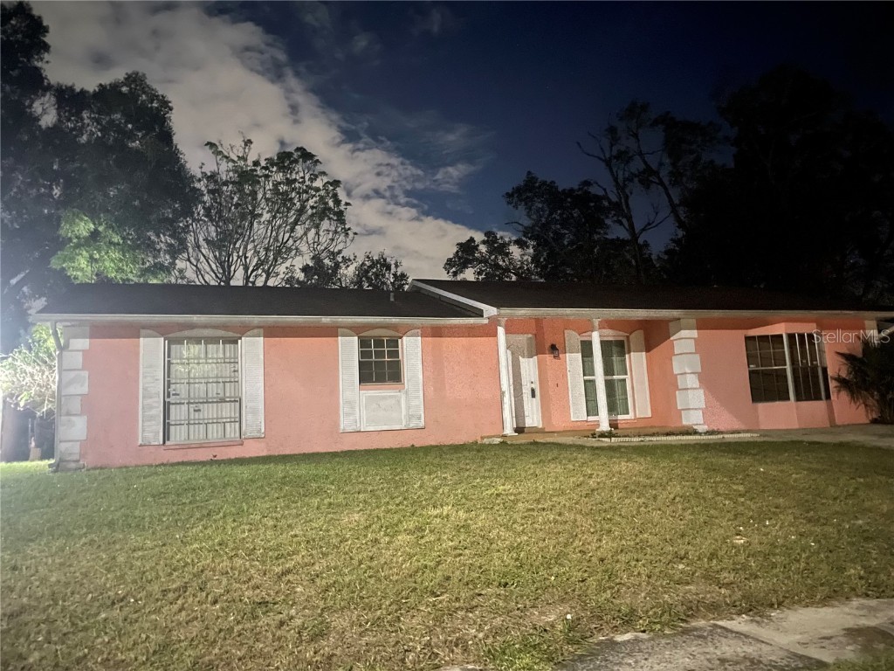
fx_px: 671
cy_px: 336
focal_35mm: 26
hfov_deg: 67.3
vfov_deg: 53.1
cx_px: 447
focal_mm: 4.2
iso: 1000
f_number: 1.6
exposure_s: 1/4
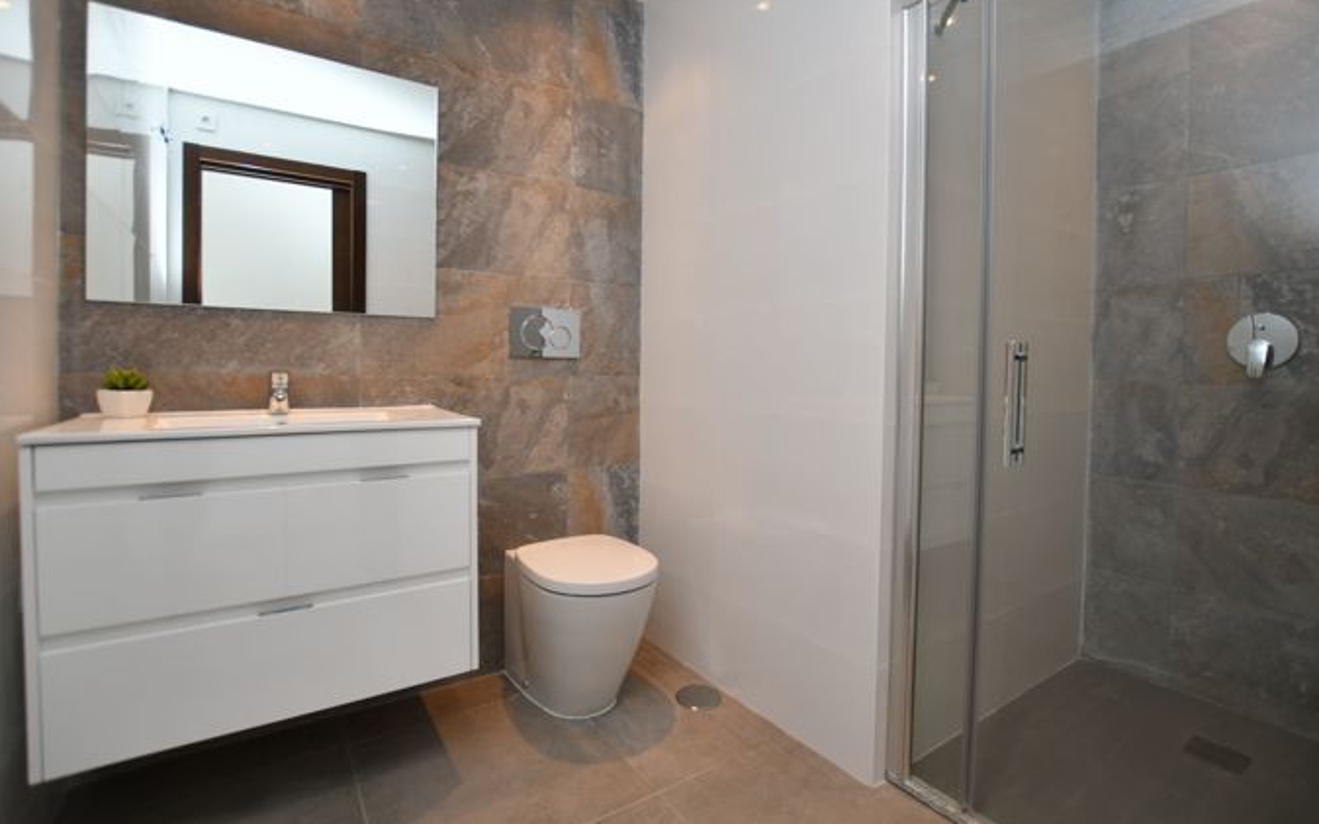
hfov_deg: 97.8
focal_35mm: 16
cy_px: 384
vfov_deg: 71.1
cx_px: 680
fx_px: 575
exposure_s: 1/80
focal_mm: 10
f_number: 3.5
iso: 200
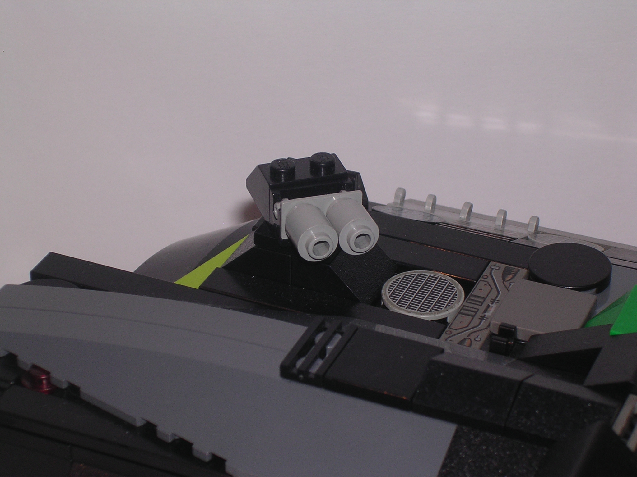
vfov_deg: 12.9
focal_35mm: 115
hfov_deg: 17.1
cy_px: 238
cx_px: 318
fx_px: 2116
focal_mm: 17.4
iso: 100
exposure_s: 1/60.1
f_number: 4.9
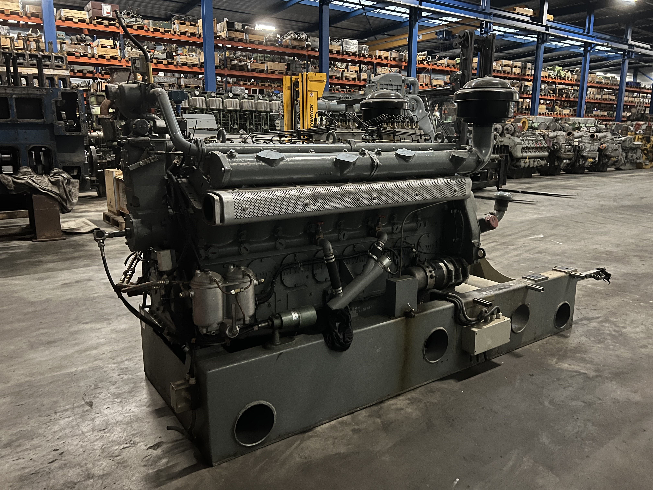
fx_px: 490
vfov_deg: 53.1
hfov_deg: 67.3
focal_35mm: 26
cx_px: 326
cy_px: 245
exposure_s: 1/20
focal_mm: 5.7
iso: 1000
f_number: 1.5
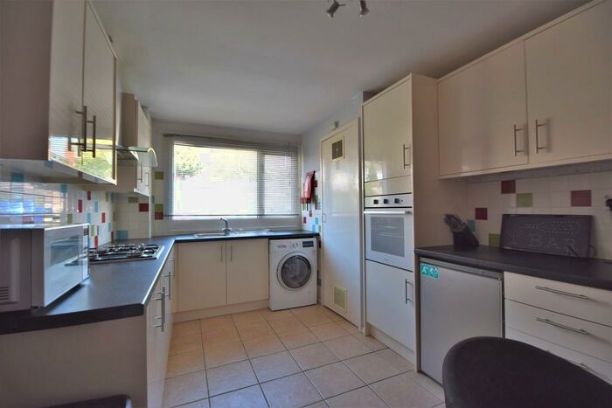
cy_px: 204
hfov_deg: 100.4
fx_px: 255
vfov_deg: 77.4
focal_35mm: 15
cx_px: 306
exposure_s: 1/80
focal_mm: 10
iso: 400
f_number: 4.5
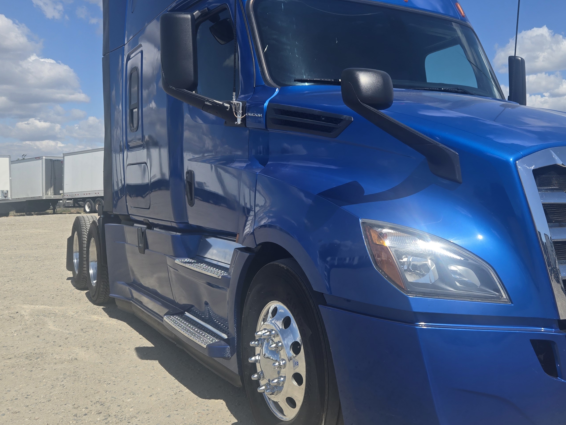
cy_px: 198
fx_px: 589
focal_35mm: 36
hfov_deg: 50.5
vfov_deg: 39.6
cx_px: 374
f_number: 1.8
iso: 25
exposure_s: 1/2679
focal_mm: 5.4
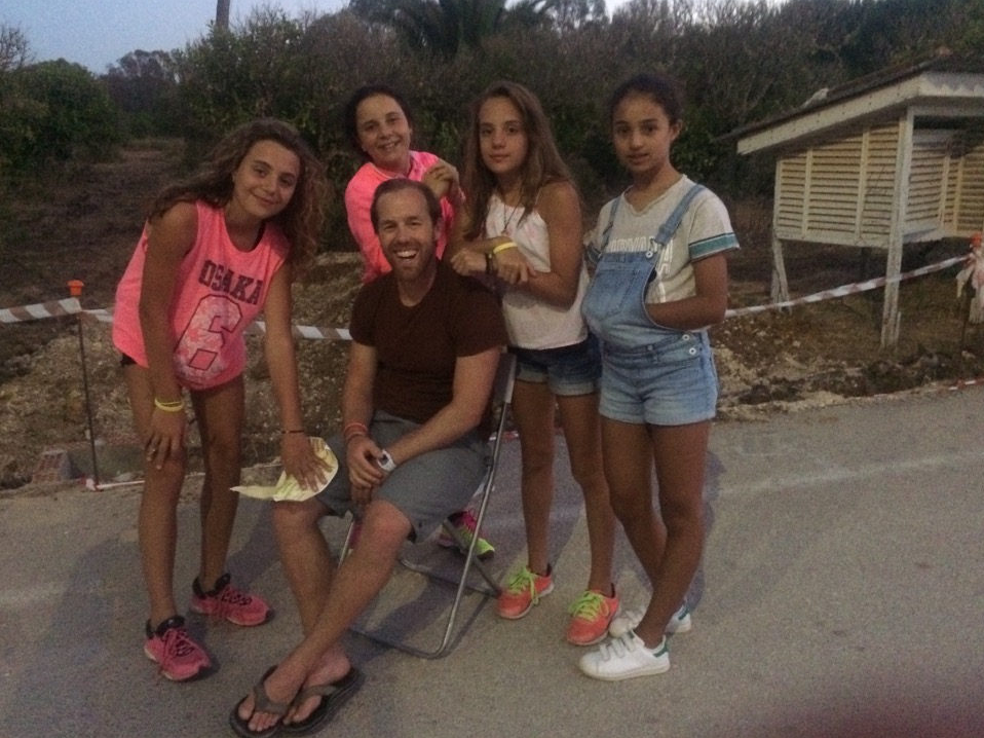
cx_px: 460
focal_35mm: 31
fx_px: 881
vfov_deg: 45.4
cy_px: 353
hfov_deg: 58.3
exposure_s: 1/17
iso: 500
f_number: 2.2
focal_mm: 4.15
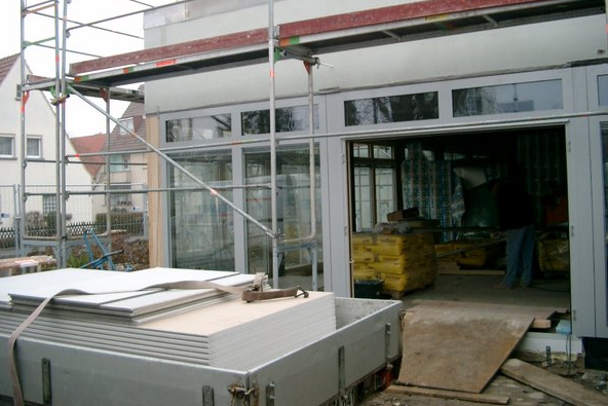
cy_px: 177
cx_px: 305
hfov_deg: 49.5
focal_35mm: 39
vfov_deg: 34.2
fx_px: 659
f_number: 2.6
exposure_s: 1/125
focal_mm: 7.6
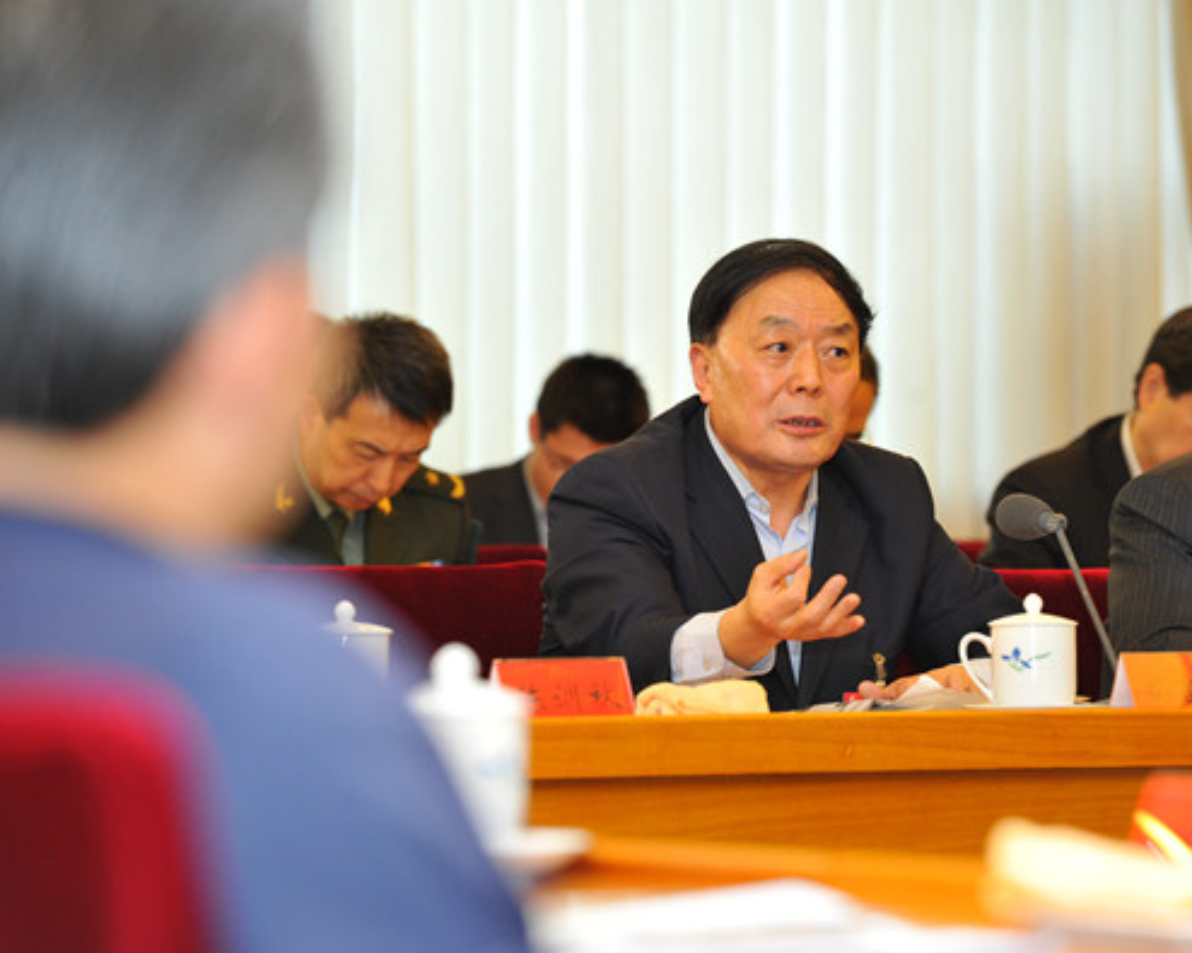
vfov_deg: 7.5
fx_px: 7231
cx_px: 688
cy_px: 476
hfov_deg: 9.4
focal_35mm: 205
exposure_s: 1/125
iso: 1250
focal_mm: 180
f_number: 5
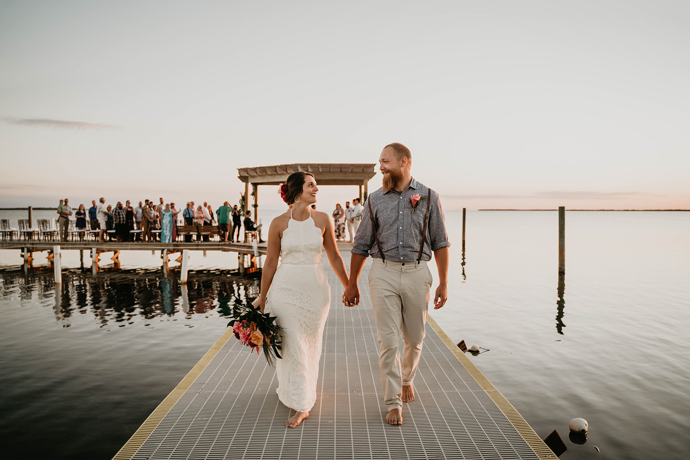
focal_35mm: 28
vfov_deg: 46.4
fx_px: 537
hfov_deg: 65.5
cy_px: 230
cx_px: 345
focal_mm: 28
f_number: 2.8
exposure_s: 1/160
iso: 100
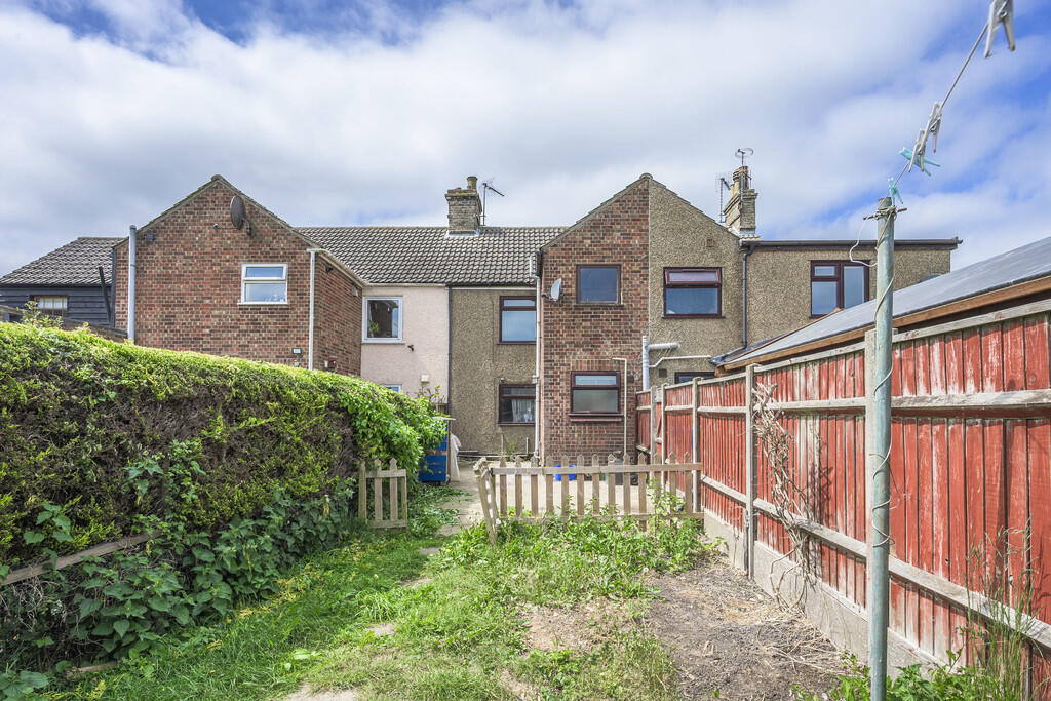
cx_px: 526
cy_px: 350
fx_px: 540
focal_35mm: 18
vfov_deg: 66.0
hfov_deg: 88.4
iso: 100
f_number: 9
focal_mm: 18.5
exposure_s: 1/250
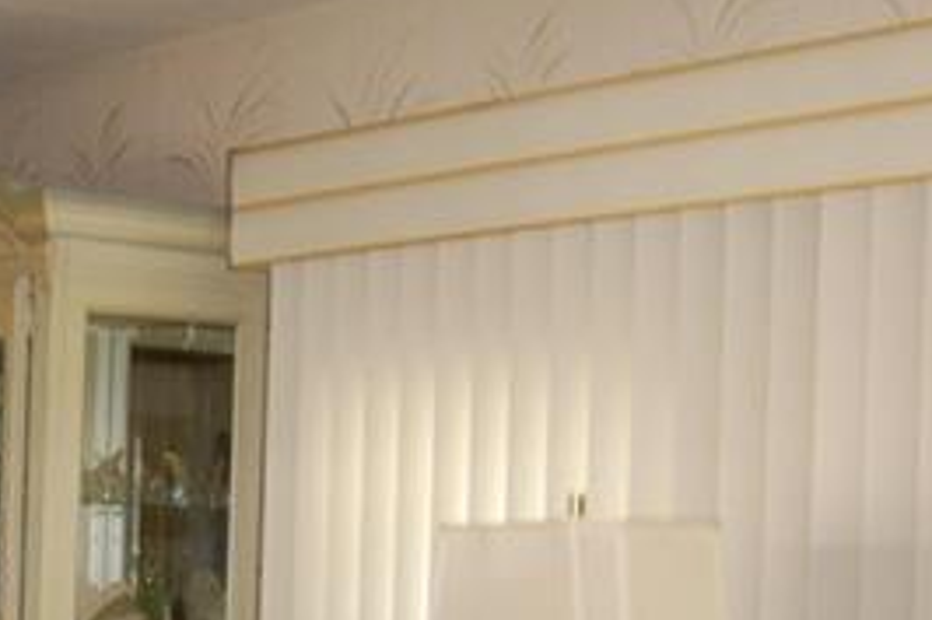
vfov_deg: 12.9
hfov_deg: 18.7
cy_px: 704
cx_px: -154
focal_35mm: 104
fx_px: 2691
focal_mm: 18
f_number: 3.5
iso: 400
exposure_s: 1/60
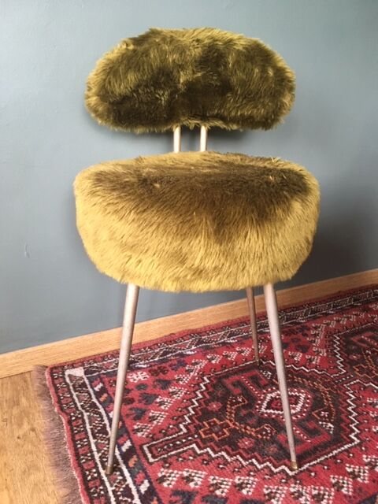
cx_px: 189
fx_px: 422
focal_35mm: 29
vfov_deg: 61.7
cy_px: 252
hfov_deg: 48.2
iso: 200
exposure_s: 1/33
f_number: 2.2
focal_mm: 4.15
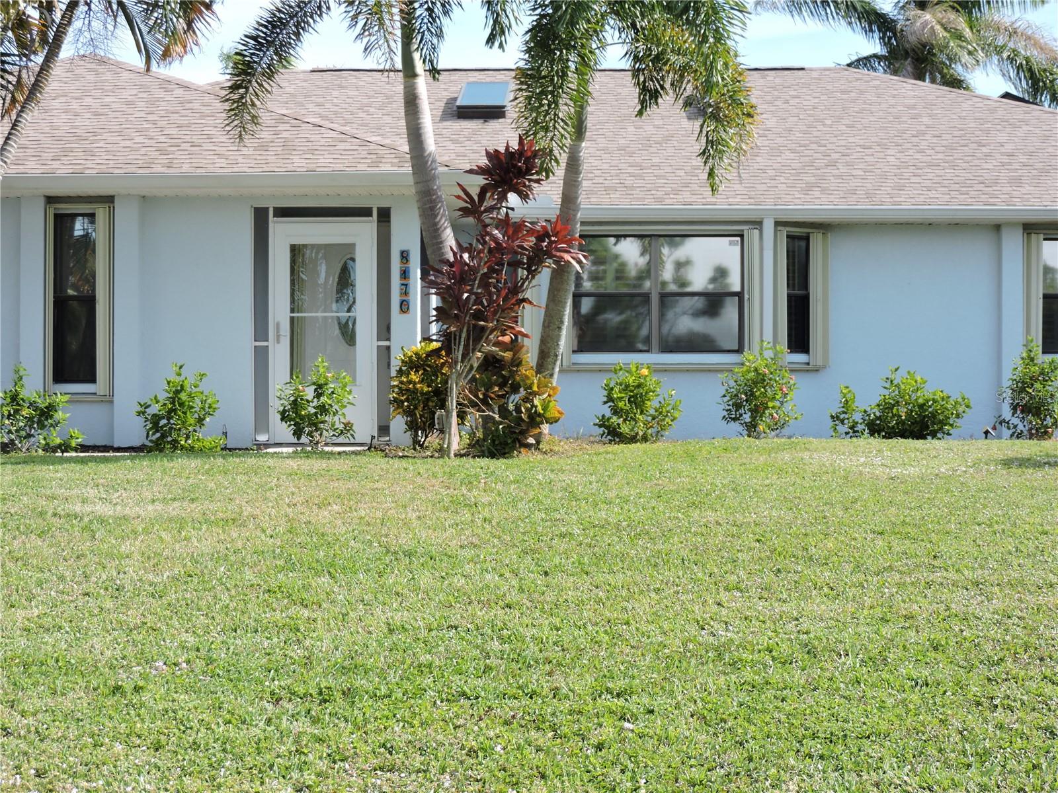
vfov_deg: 24.4
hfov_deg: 32.2
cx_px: 529
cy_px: 396
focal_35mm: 60
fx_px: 1834
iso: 100
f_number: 3.7
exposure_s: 1/400
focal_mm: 10.7
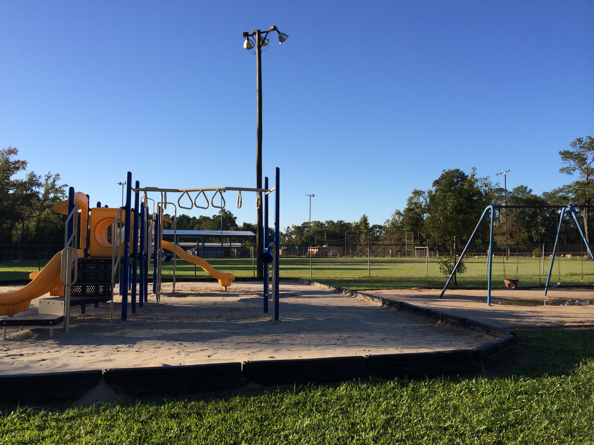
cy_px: 222
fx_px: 515
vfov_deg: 46.8
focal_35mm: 30
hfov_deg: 60.0
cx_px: 297
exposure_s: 1/1368
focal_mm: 4.12
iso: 32
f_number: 2.2
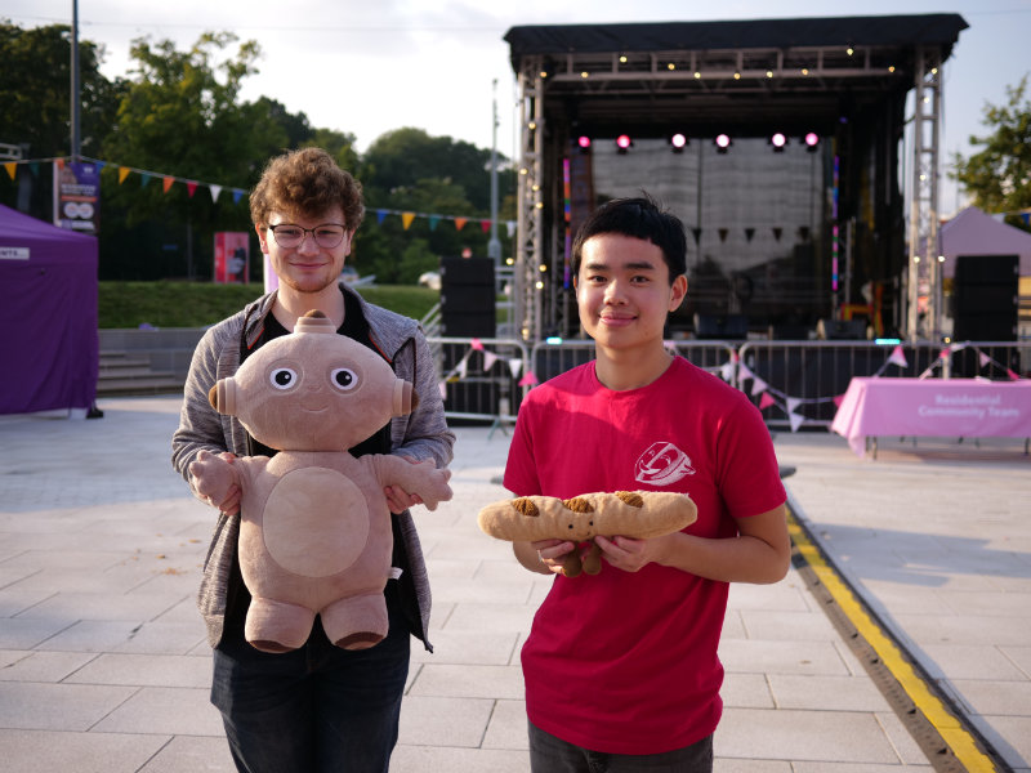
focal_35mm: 40
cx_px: 516
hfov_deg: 46.8
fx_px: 1191
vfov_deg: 36.0
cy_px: 386
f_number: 1.7
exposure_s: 1/1600
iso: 100
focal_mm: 20
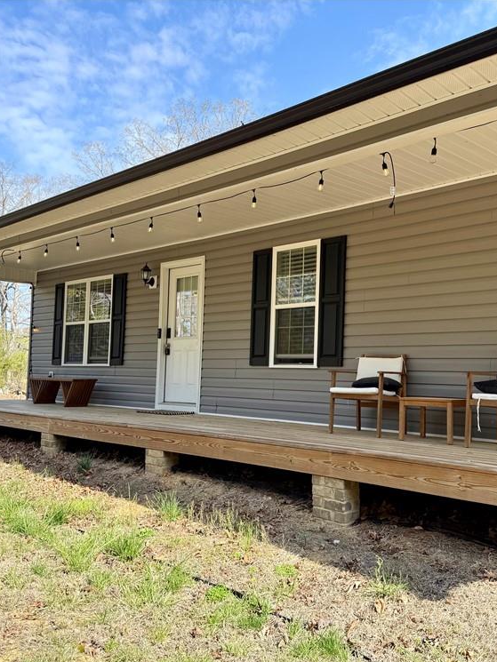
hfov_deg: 42.7
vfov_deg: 55.3
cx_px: 304
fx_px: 632
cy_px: 339
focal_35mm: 33
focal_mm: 6.76
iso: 100
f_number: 1.78
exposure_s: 1/1727
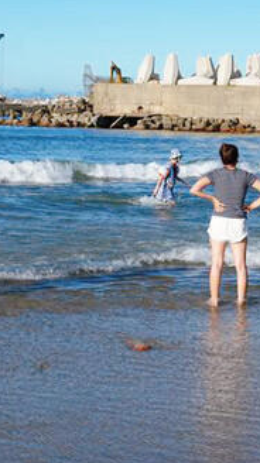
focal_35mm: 95
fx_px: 1167
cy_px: 133
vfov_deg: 22.3
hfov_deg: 12.7
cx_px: 157
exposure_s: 1/1000
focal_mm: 35
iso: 320
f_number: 8
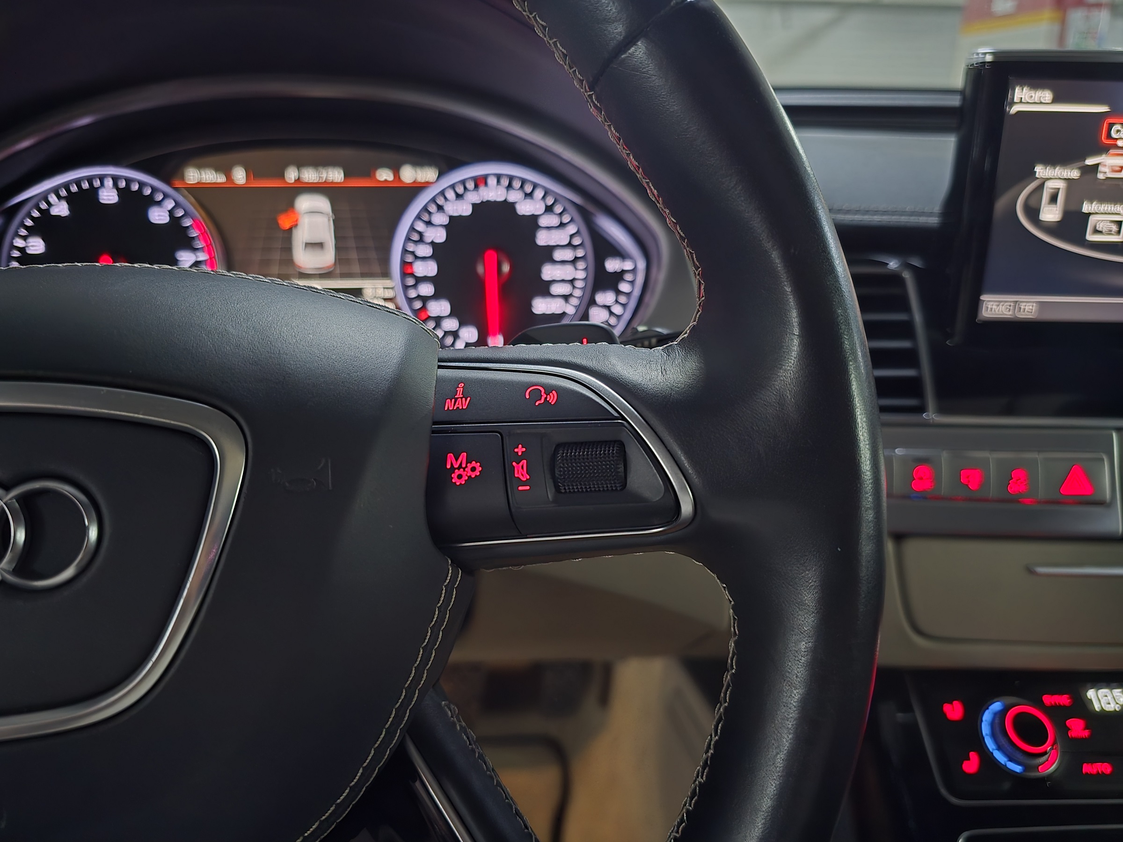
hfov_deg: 73.9
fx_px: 746
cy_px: 421
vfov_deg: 58.9
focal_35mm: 23
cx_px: 562
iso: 2500
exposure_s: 1/30
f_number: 1.7
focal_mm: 6.3
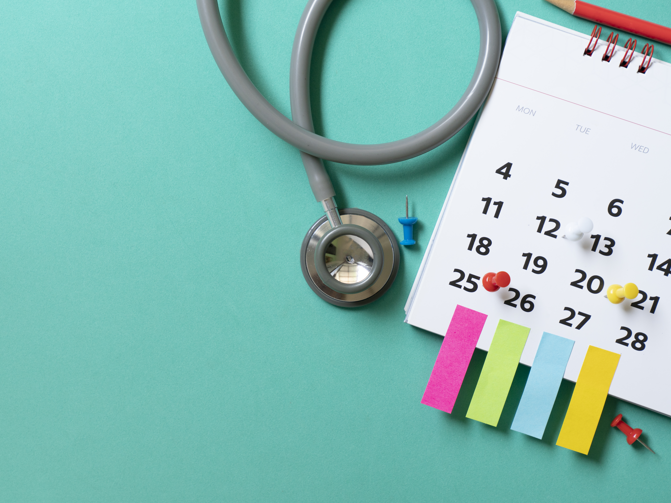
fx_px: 1551
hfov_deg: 24.4
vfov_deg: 18.4
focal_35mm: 80
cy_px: 257
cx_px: 303
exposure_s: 1/160
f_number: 4
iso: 400
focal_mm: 70
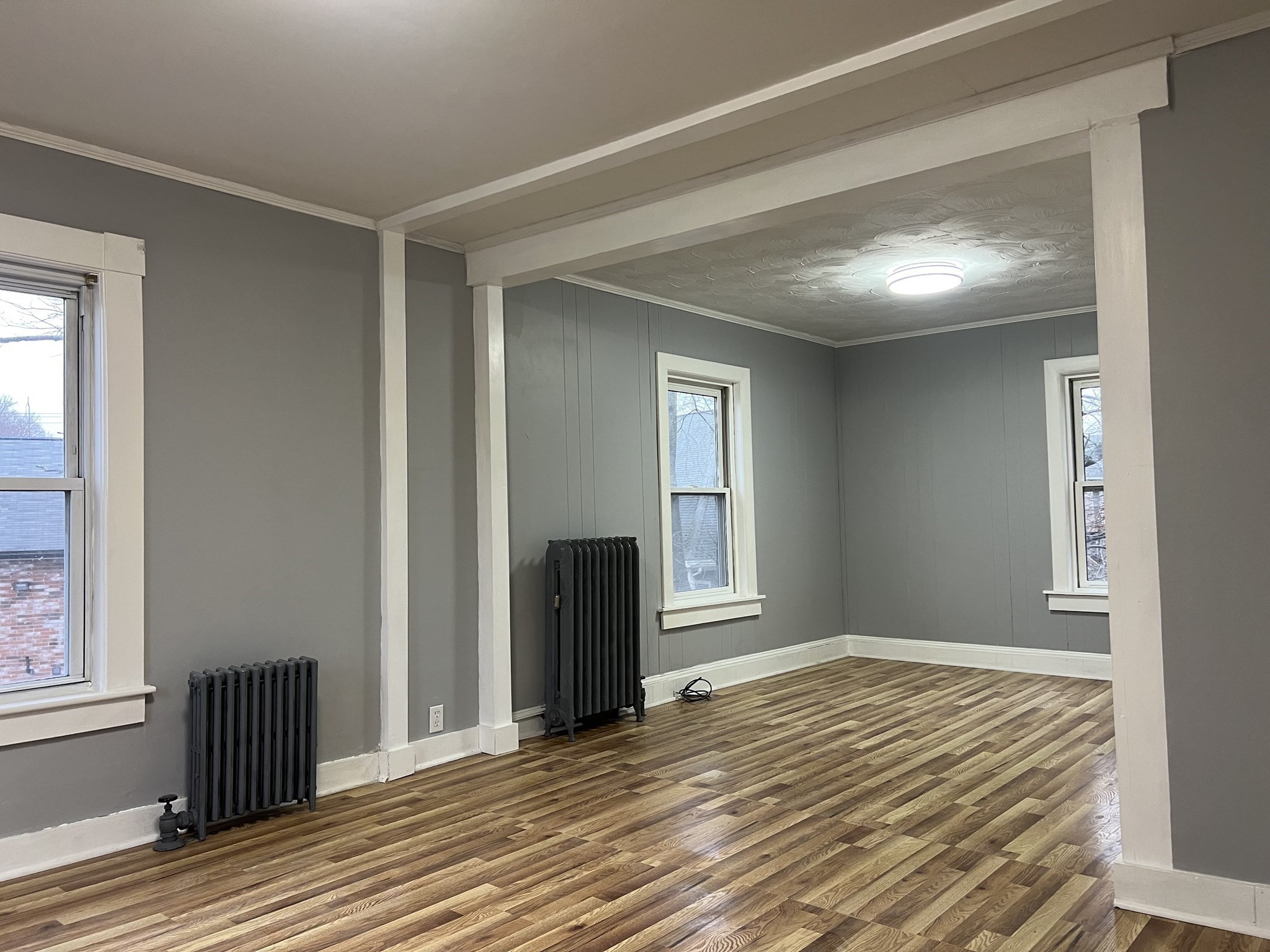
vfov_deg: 53.1
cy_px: 476
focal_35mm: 26
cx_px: 635
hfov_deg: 67.3
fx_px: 954
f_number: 1.5
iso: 80
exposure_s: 1/60
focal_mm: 5.7
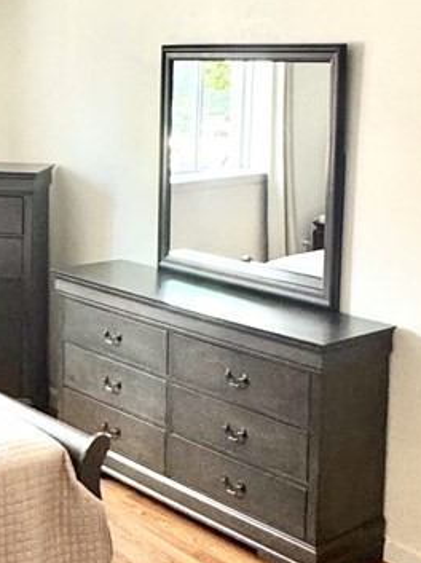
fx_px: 991
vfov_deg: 31.2
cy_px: 145
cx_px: 136
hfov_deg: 23.9
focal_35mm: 61
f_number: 2.2
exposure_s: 1/99
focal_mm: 2.22
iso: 250
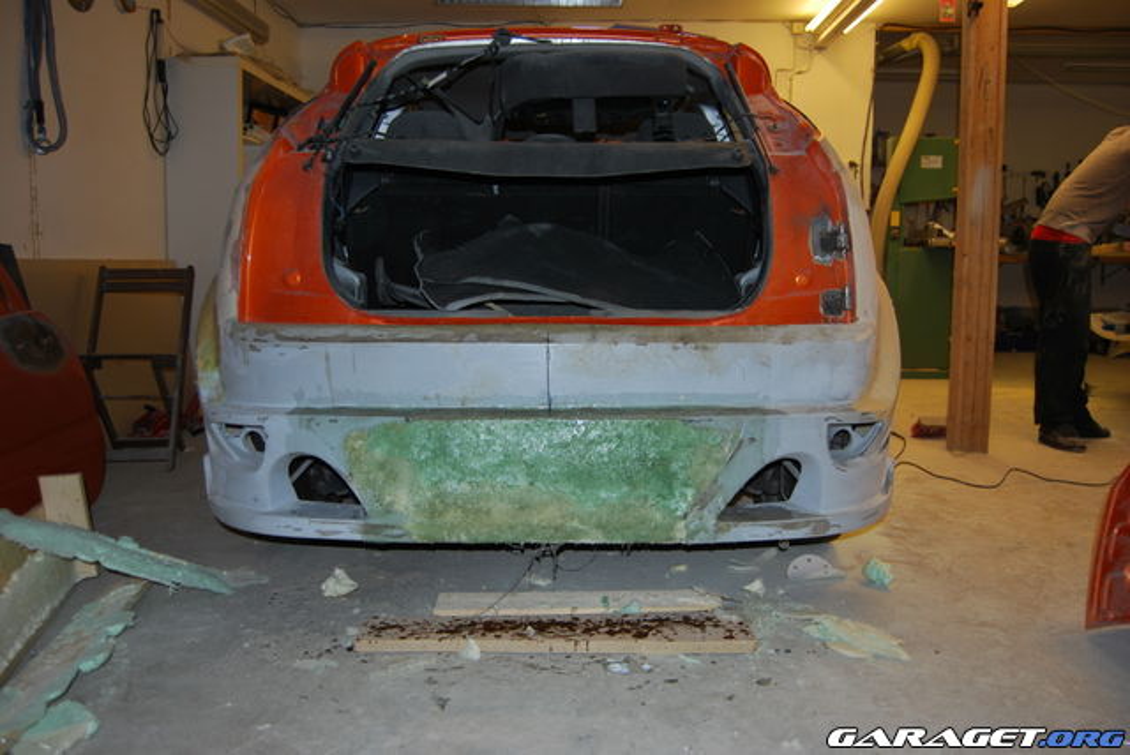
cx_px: 565
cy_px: 378
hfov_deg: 67.3
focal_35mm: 27
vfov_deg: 48.0
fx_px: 848
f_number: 3.5
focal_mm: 18
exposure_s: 1/60
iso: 200
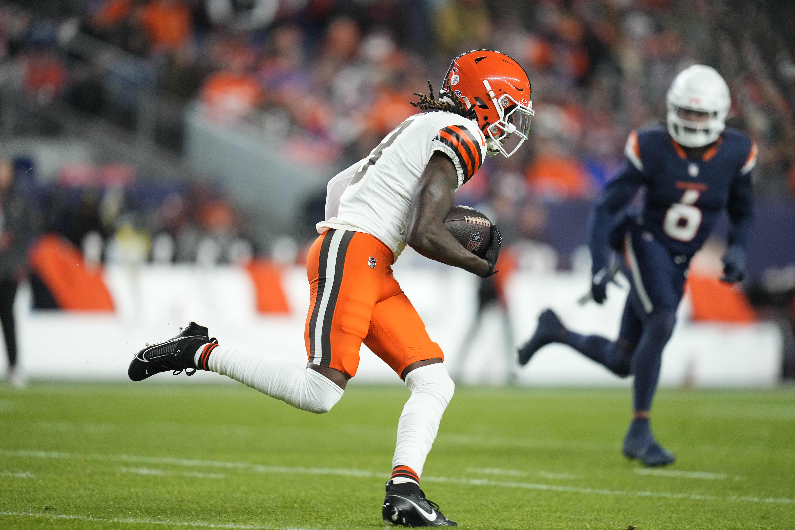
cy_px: 265
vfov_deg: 3.4
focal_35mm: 400
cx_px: 398
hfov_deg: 5.2
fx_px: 8833
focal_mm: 400
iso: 3200
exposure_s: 1/2000
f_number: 2.8
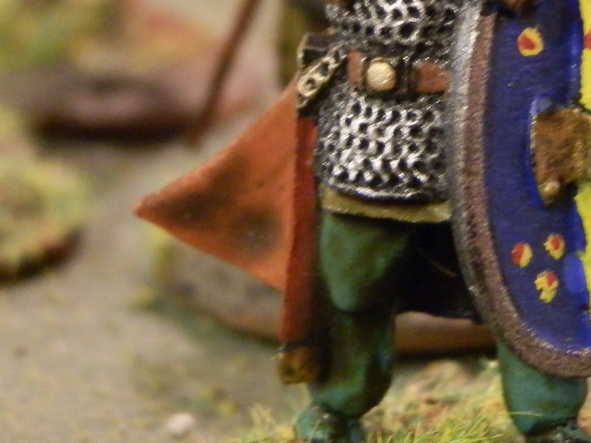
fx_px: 2731
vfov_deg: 9.2
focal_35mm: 160
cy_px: -26
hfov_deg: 12.3
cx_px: 465
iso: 400
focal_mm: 10.99
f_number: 3.7
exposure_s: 1/8
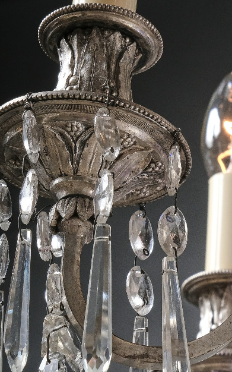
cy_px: 308
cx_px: 196
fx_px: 1680
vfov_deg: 12.6
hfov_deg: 7.9
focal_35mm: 166
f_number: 13
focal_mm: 56.5
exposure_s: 1/250
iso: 800
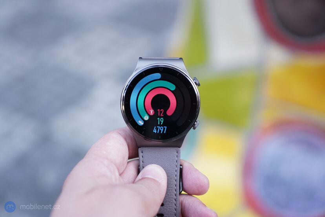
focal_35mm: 70
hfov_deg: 28.8
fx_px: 632
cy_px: 108
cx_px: 162
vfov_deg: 19.5
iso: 1000
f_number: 4.5
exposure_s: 1/200
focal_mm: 70
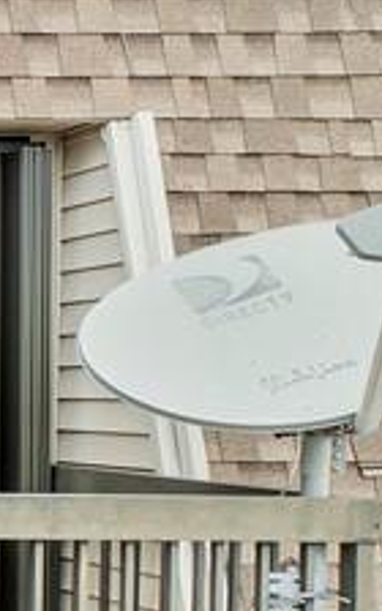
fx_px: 1233
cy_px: 409
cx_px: -846
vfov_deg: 27.7
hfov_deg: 10.4
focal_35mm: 74
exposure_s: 1/100
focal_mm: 10
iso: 100
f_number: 11
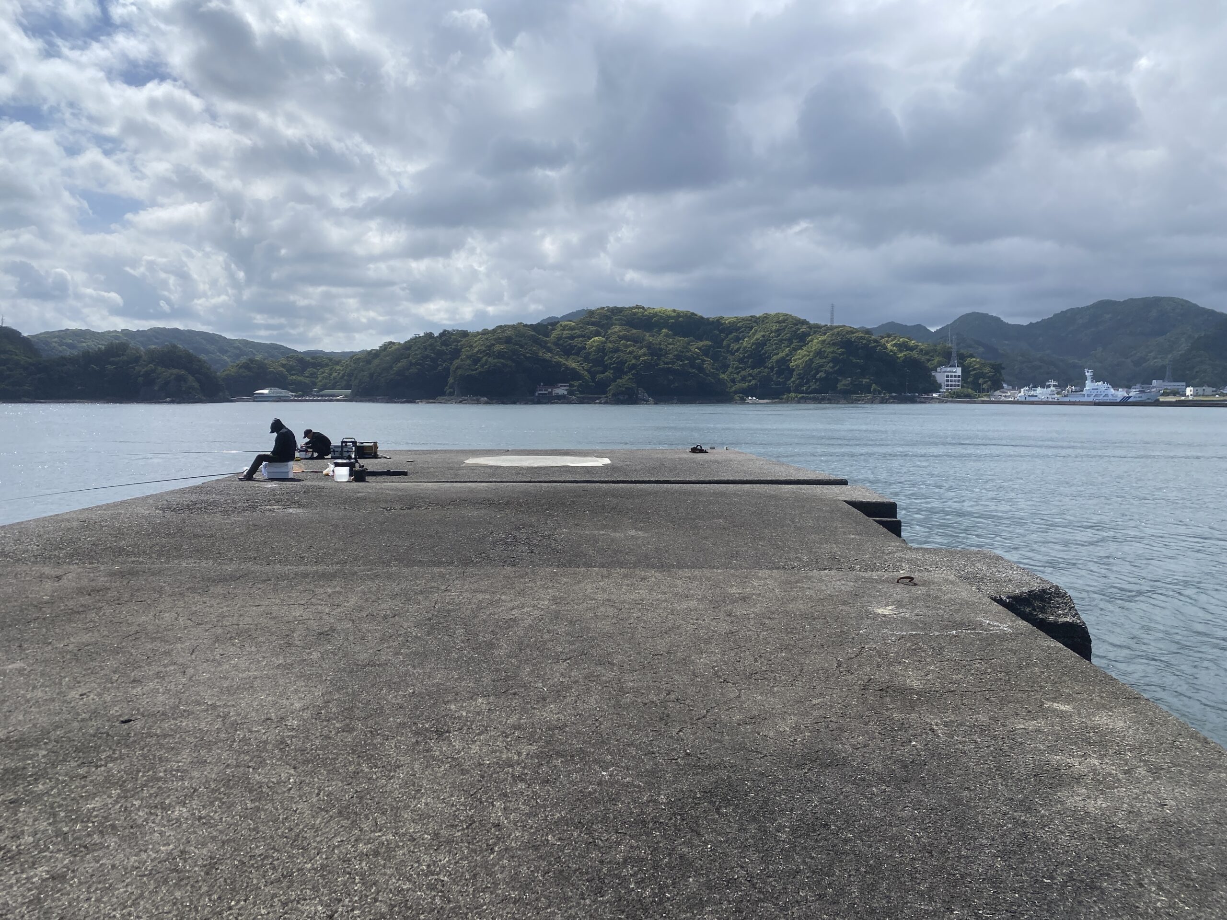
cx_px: 614
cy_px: 460
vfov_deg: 53.1
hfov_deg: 67.3
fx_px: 922
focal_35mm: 26
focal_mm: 4.25
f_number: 1.8
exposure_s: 1/5236
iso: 32
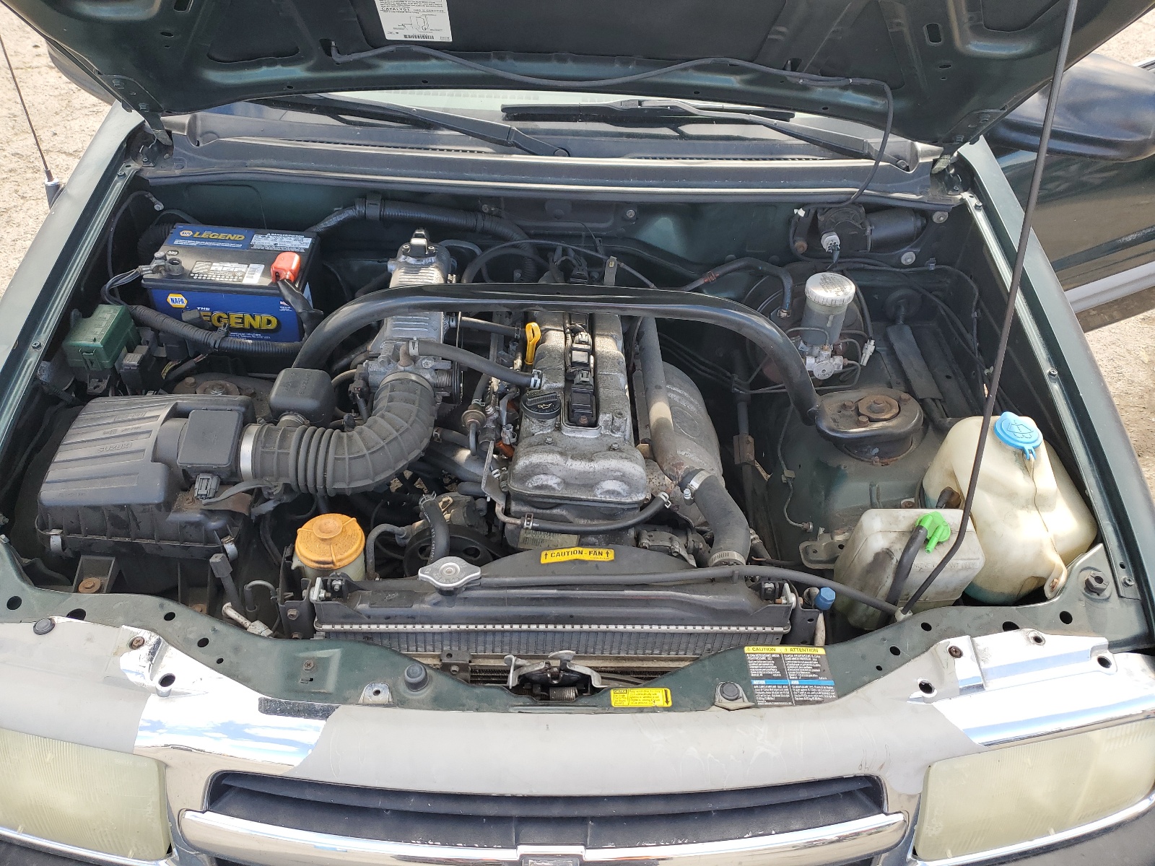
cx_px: 578
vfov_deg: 53.1
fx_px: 868
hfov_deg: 67.3
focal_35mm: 26
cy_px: 433
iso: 50
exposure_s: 1/312
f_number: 1.5
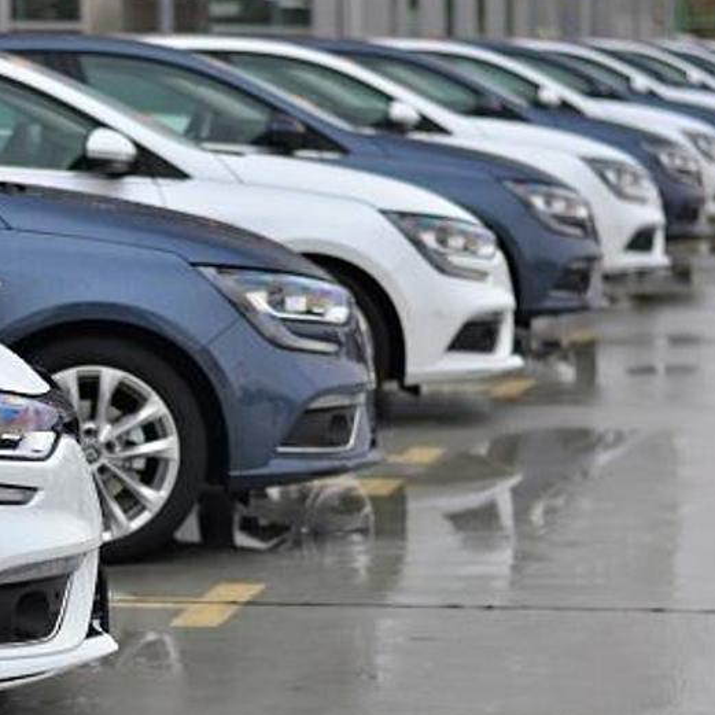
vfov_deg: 16.7
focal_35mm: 104
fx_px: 2430
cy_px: 373
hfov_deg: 16.7
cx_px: 243
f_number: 2
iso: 200
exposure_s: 1/200
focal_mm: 50
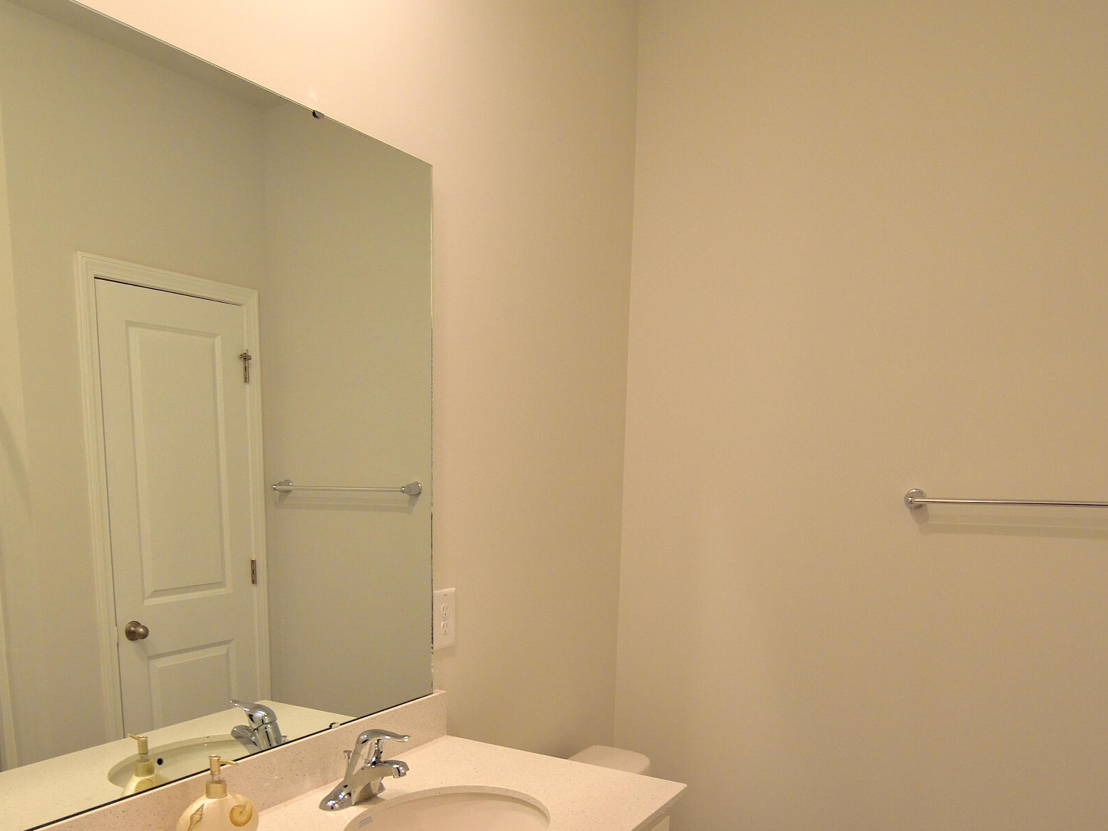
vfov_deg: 48.9
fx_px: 864
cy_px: 646
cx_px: 443
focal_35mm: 27
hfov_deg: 64.7
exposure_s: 1/80
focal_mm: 10
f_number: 4.5
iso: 400
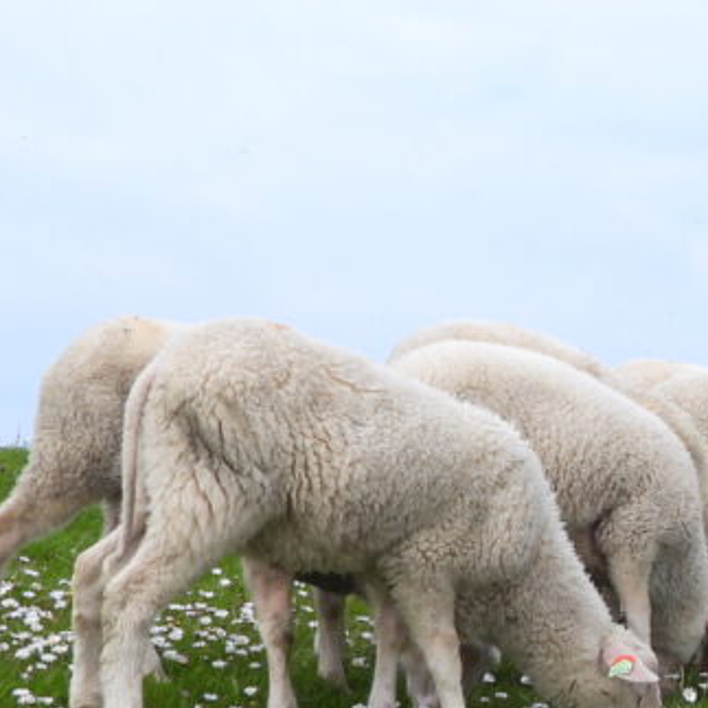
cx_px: 962
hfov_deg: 16.6
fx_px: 2268
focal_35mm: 98
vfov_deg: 17.6
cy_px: 539
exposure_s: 1/1250
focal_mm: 6.3
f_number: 3.2
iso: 100
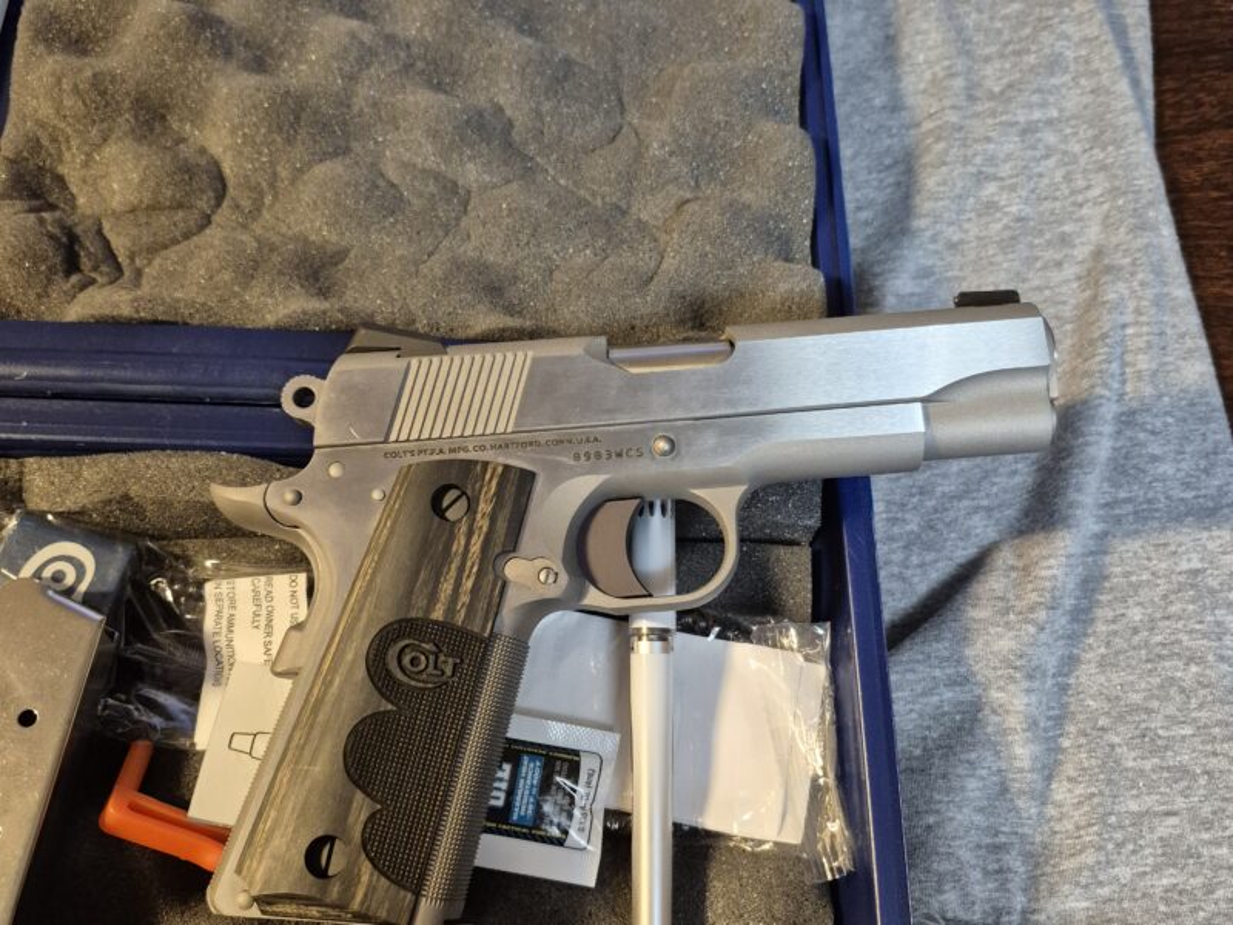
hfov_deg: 73.9
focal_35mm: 23
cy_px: 462
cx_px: 616
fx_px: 819
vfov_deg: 58.9
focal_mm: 5.4
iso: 800
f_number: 1.8
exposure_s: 1/120
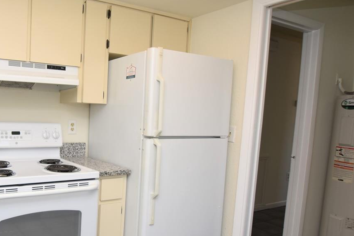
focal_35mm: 28
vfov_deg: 46.2
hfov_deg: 59.9
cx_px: 68
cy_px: 138
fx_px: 275
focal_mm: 10
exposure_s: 1/125
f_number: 5.6
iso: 200
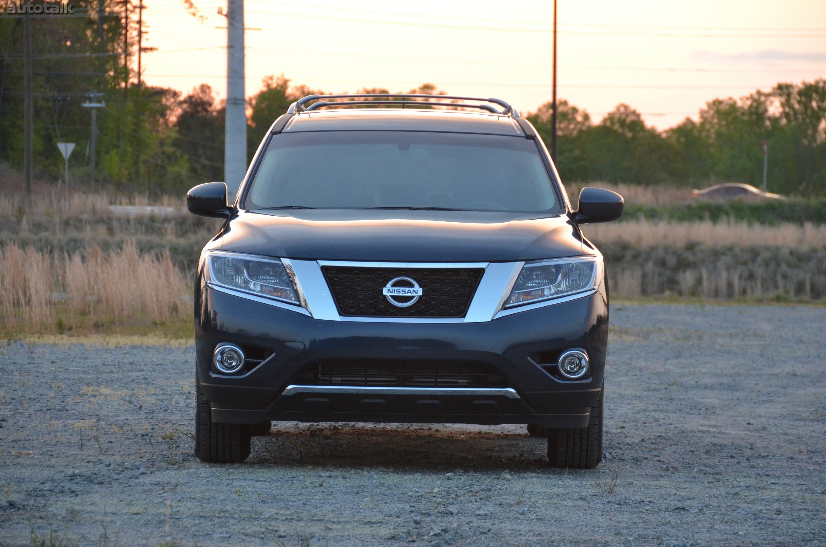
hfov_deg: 13.1
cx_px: 413
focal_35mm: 158
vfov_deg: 8.7
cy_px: 274
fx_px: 3606
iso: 1600
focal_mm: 105
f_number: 5.3
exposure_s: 1/160
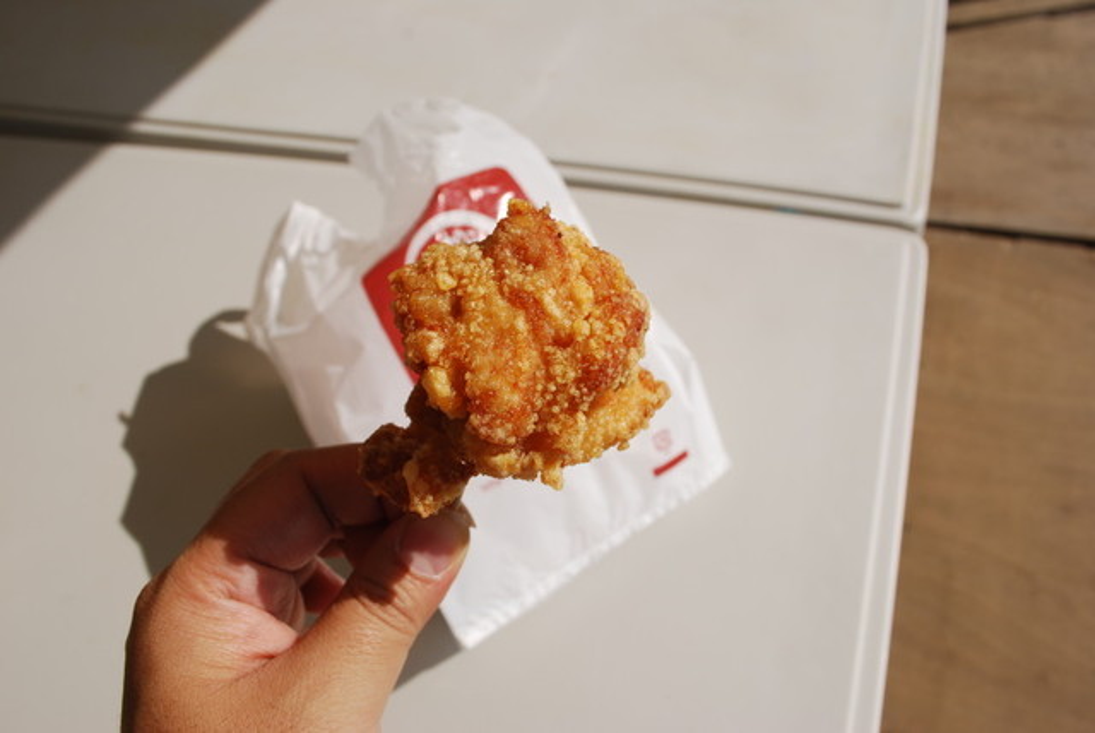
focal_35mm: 30
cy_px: 366
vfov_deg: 43.7
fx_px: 913
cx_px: 548
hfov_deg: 61.9
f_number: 9
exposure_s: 1/320
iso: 100
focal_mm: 20
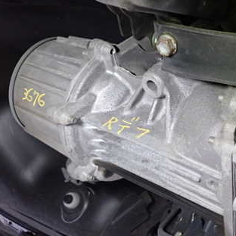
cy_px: 109
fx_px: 393
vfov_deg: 33.4
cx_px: 175
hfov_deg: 32.8
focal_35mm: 51
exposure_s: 1/30
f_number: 2.3
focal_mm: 5.4
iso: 500
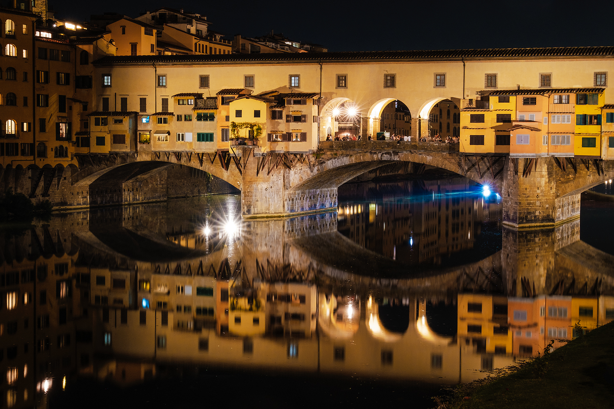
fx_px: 733
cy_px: 204
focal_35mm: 43
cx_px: 307
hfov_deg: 45.4
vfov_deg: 31.2
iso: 400
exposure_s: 5
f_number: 10
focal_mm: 28.4
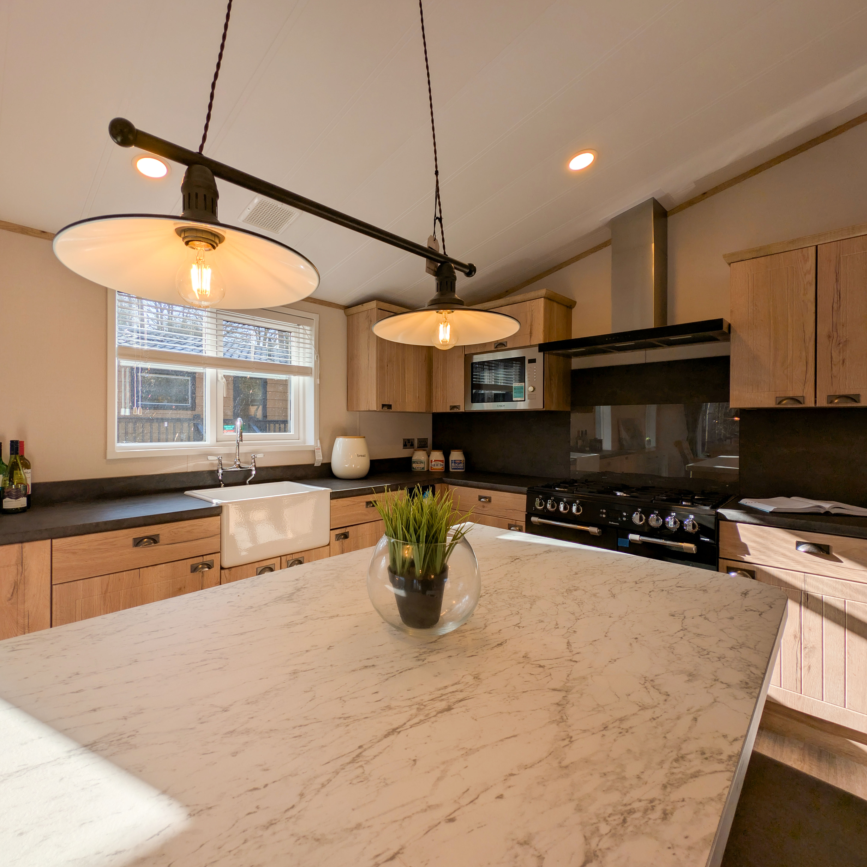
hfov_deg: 90.8
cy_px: 424
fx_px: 425
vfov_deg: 91.1
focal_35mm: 15
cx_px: 390
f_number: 1.95
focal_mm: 2.23
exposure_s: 1/1267
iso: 42
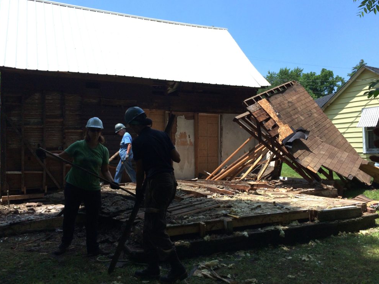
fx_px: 328
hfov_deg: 60.0
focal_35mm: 30
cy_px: 139
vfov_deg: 46.8
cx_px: 193
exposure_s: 1/2564
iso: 32
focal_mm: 4.15
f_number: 2.2
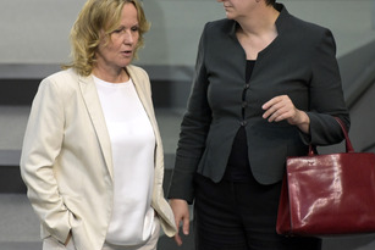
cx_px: 177
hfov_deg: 2.8
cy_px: 105
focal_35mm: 733
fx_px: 7639
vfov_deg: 1.9
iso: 8000
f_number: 5.6
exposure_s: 1/500
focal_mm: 500
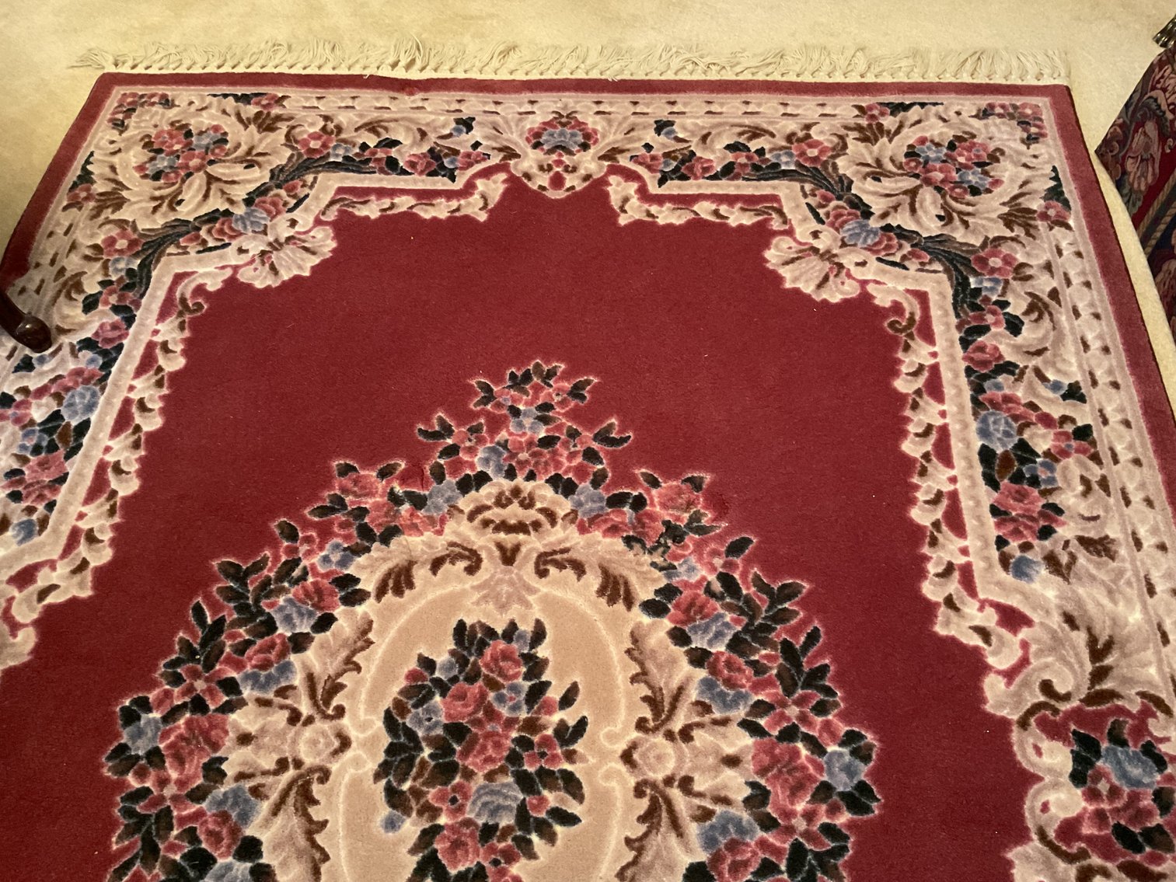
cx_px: 588
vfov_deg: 48.2
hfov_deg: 61.7
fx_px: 985
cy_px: 441
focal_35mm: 29
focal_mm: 3
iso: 250
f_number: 1.8
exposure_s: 1/30
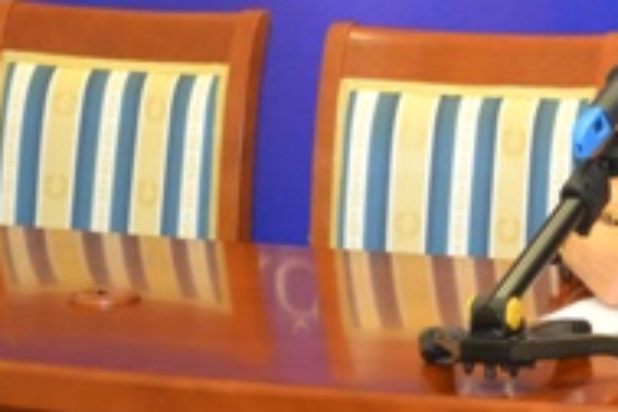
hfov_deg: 7.3
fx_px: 4784
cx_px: 834
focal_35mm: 279
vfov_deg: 4.9
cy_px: -178
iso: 1600
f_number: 5.6
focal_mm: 55
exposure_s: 1/60
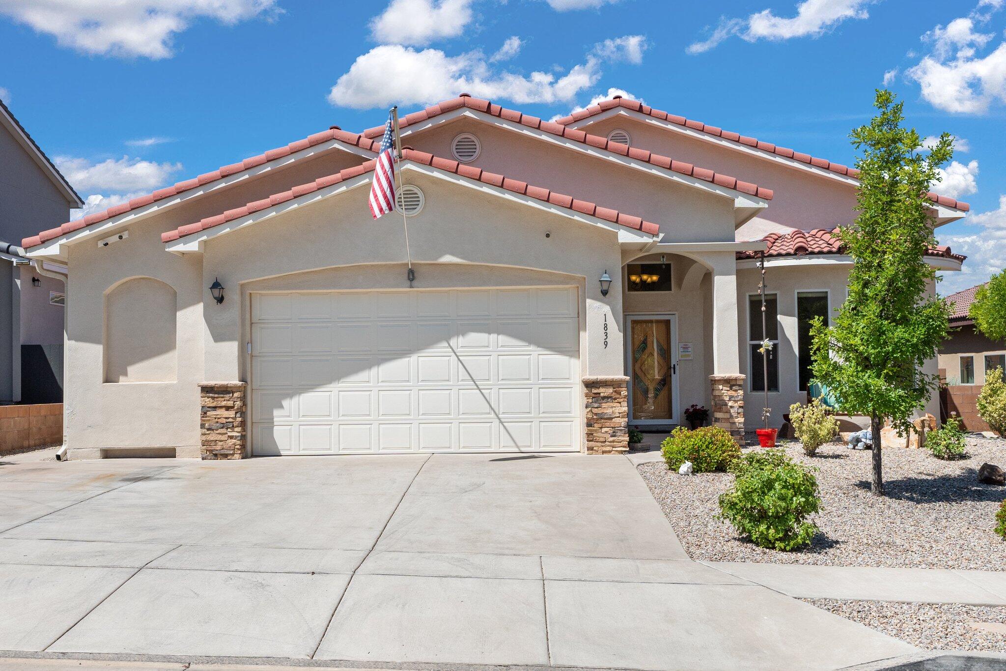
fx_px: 1034
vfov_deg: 35.9
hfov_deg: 51.9
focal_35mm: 37
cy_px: 336
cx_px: 503
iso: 400
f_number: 9
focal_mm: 25
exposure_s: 1/1250
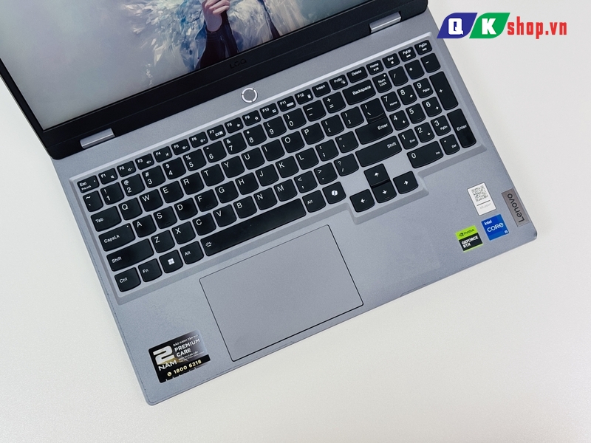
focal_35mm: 48
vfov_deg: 30.3
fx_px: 820
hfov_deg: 39.7
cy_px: 222
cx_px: 296
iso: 50
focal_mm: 6.76
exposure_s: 1/100
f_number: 1.78
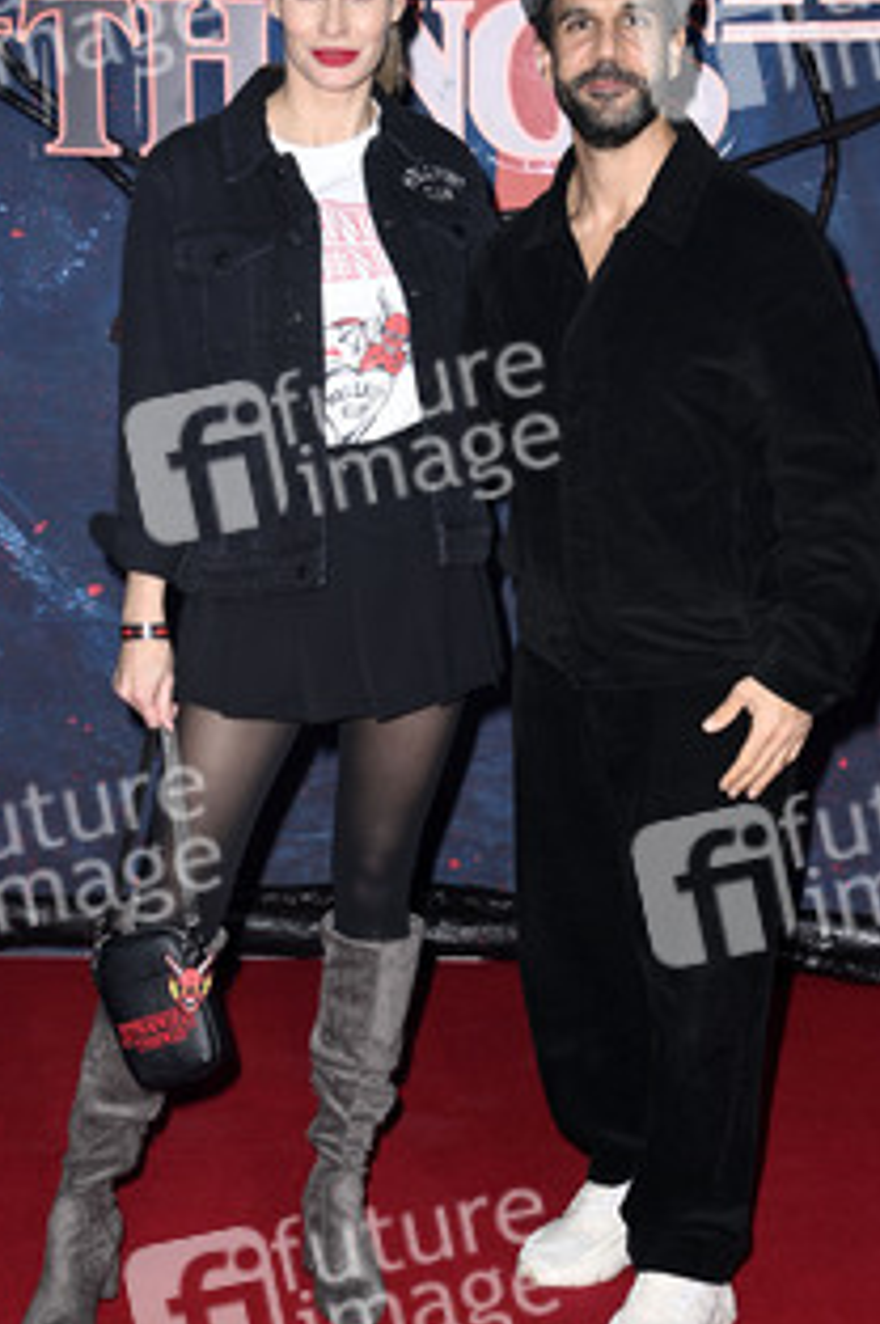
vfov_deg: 23.4
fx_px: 3197
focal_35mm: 87
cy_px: 656
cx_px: 465
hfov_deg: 15.7
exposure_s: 1/200
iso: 500
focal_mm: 68
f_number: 5.6
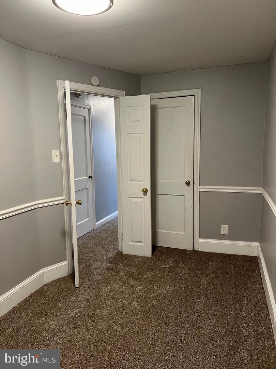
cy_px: 184
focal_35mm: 26
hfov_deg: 53.1
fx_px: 276
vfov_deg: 67.3
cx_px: 138
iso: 125
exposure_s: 1/60
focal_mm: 5.7
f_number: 1.5
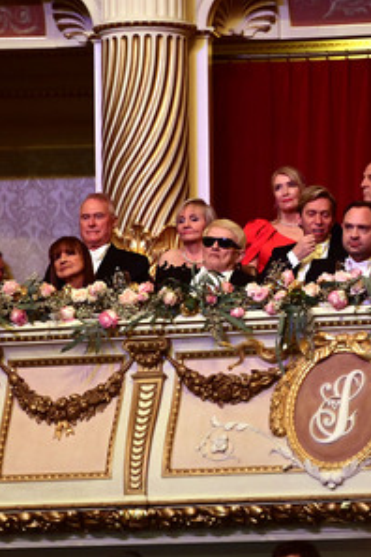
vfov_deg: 6.8
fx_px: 4684
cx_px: 256
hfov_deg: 4.5
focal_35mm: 303
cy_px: 278
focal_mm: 200
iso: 8000
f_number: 2.8
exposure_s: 1/200
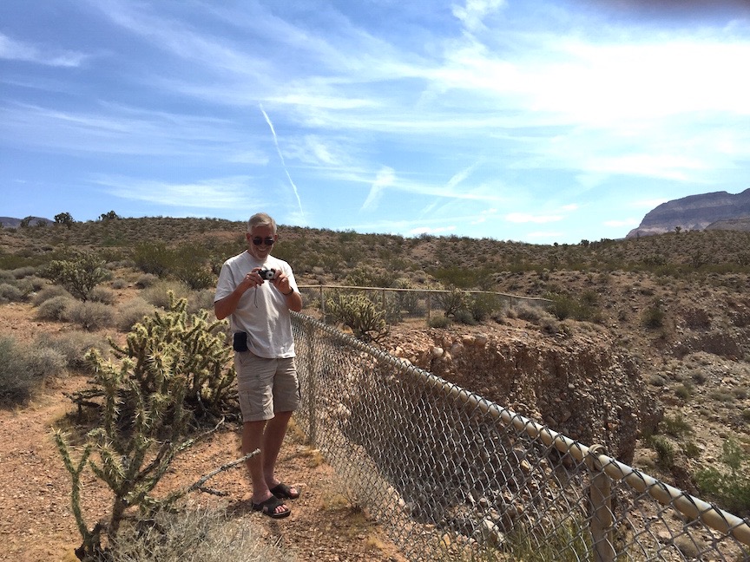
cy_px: 281
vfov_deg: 48.2
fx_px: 628
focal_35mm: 29
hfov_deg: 61.7
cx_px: 375
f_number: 2.2
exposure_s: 1/2825
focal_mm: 4.15
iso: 32
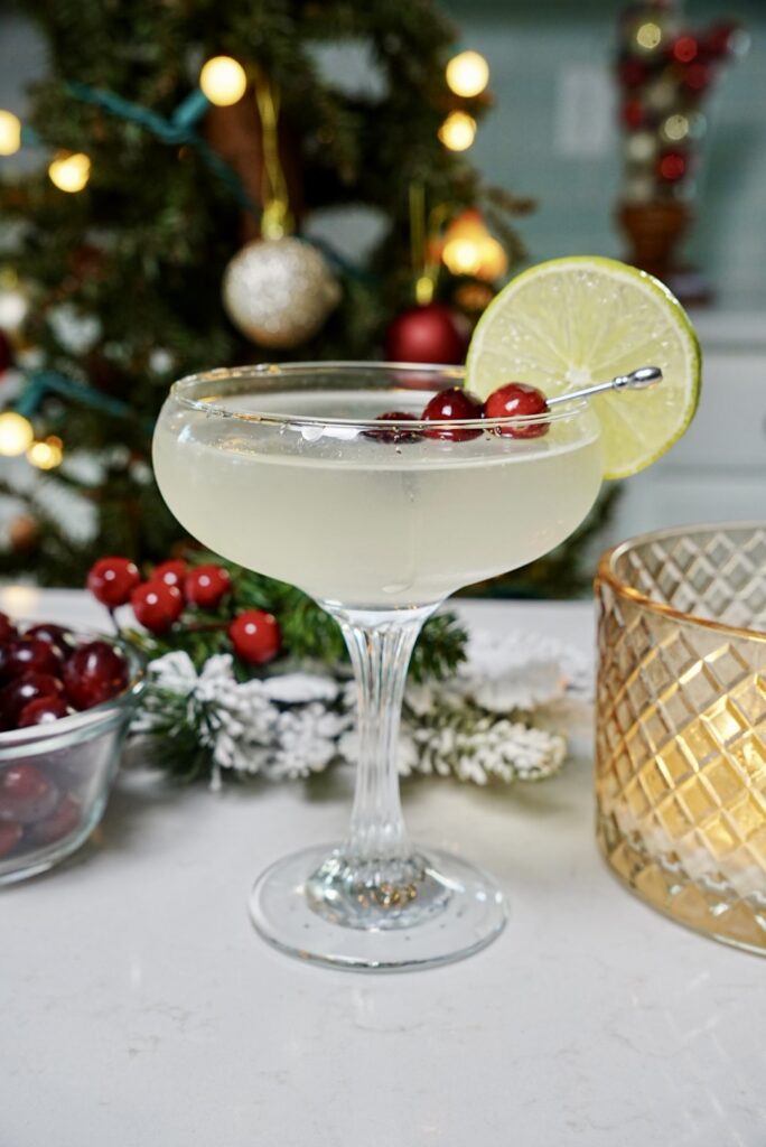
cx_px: 383
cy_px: 574
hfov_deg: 30.6
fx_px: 1401
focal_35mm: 44
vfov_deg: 44.5
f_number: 5.6
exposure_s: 1/40
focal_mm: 29.3
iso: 320
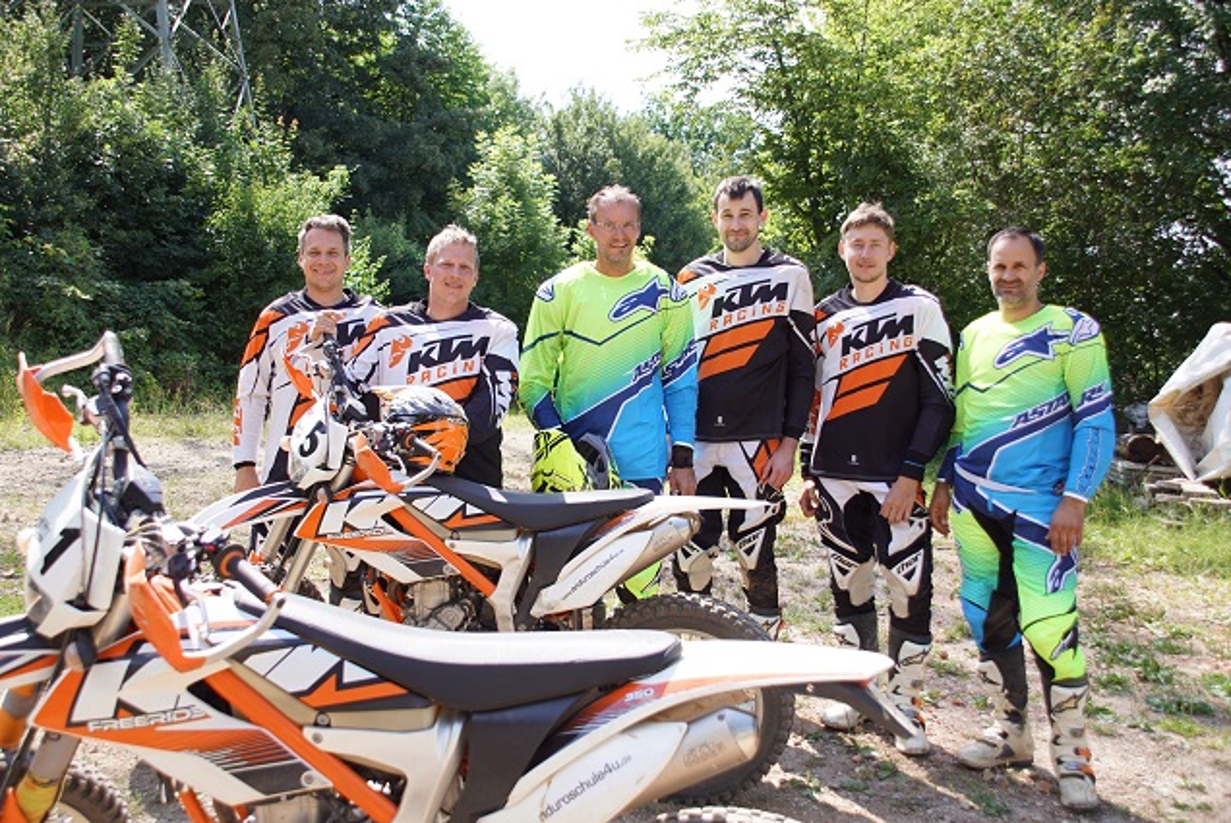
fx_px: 1232
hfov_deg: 53.1
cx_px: 616
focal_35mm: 36
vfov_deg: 36.9
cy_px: 412
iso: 100
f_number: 4
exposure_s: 1/160
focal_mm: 24
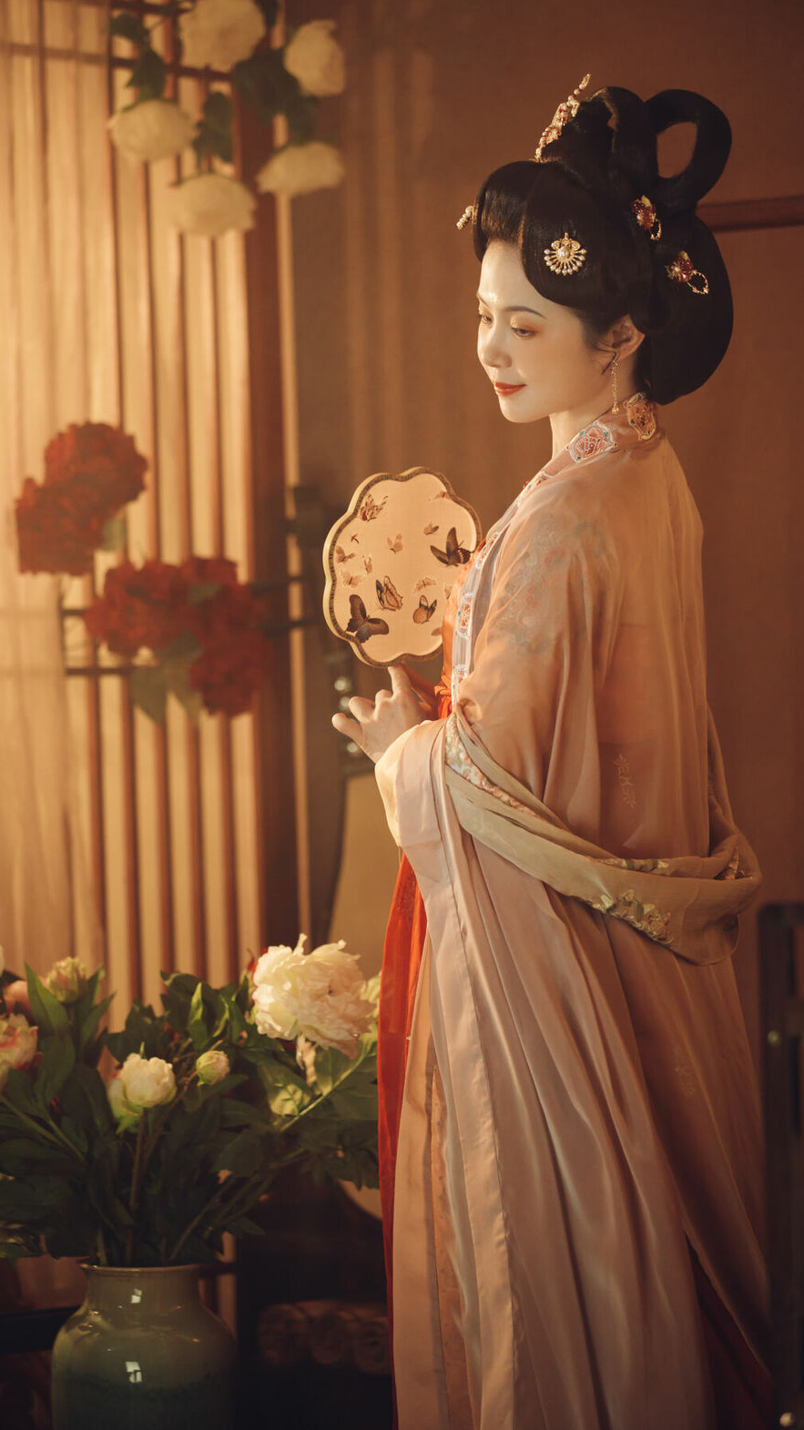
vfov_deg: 17.2
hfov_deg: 9.7
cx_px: 414
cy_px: 714
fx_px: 4740
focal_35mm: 125
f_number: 2.8
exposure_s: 1/160
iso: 640
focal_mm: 120
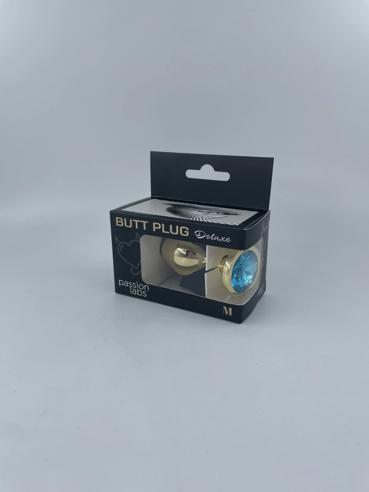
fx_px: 370
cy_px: 246
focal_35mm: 26
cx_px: 184
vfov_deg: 67.3
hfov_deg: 53.1
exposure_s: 1/1825
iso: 32
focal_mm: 4.2
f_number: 1.6
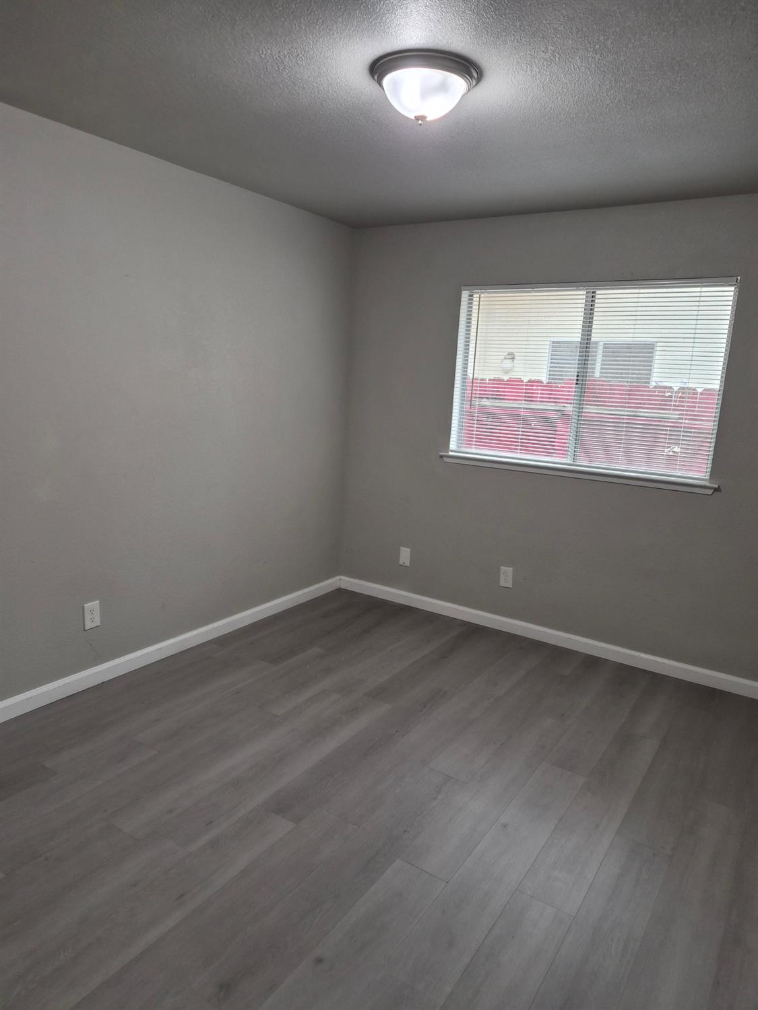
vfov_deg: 73.9
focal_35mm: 23
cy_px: 505
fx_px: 672
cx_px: 379
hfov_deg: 58.9
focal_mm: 5.4
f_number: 1.8
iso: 200
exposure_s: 1/120
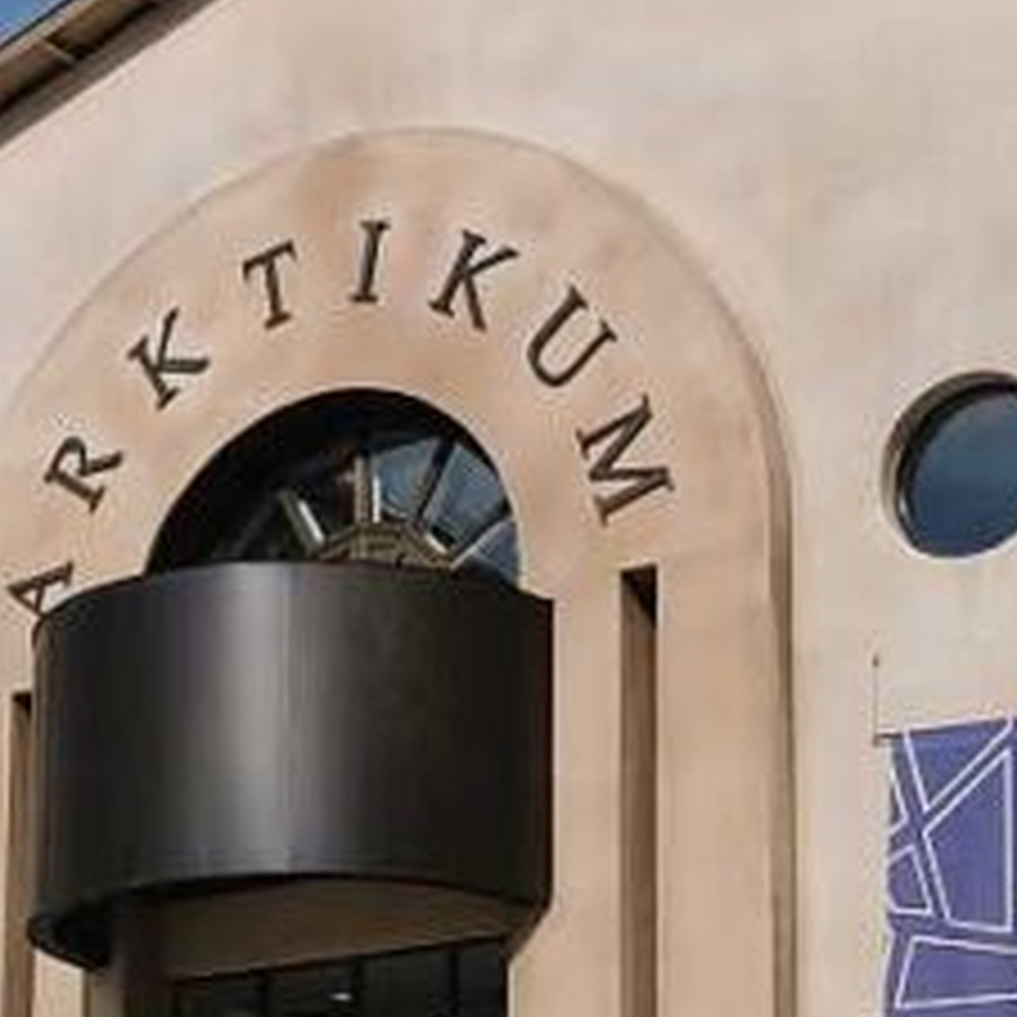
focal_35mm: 108
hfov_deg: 16.1
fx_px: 3590
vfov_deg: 15.7
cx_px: 428
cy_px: 1098
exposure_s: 1/7042
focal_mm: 5.58
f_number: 1.8
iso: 50
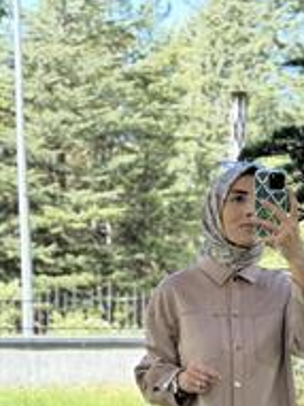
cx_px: 210
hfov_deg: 14.2
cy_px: 403
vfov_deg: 18.4
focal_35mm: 104
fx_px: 1219
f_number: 1.78
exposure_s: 1/501
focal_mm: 6.86
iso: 80
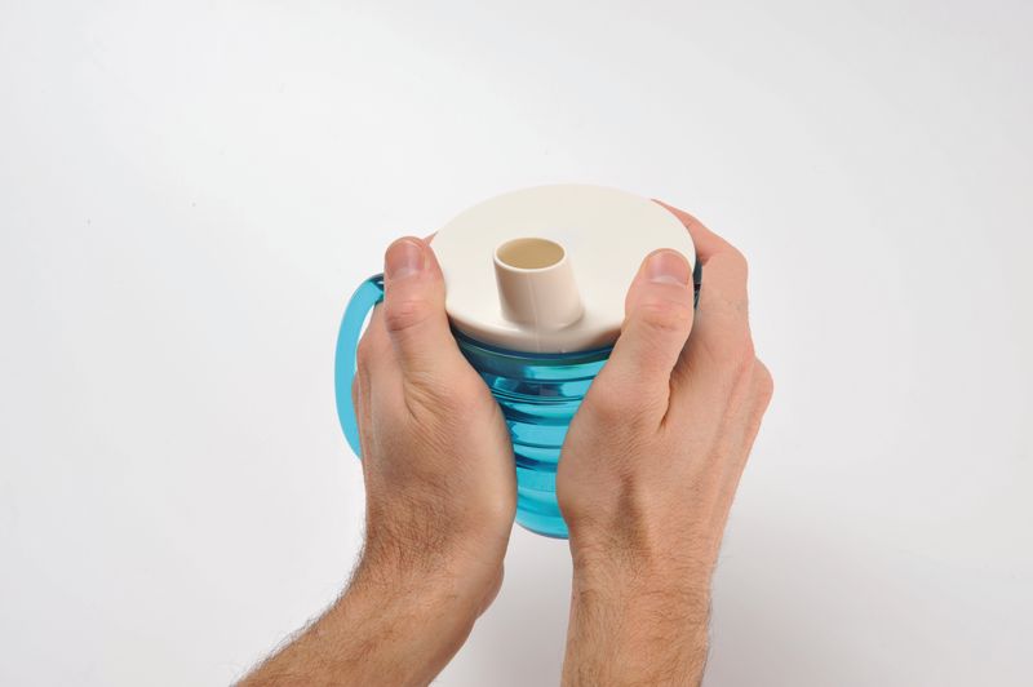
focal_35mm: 90
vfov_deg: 15.2
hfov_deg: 22.6
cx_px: 516
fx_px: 2580
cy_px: 344
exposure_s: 1/80
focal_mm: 90
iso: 200
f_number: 29
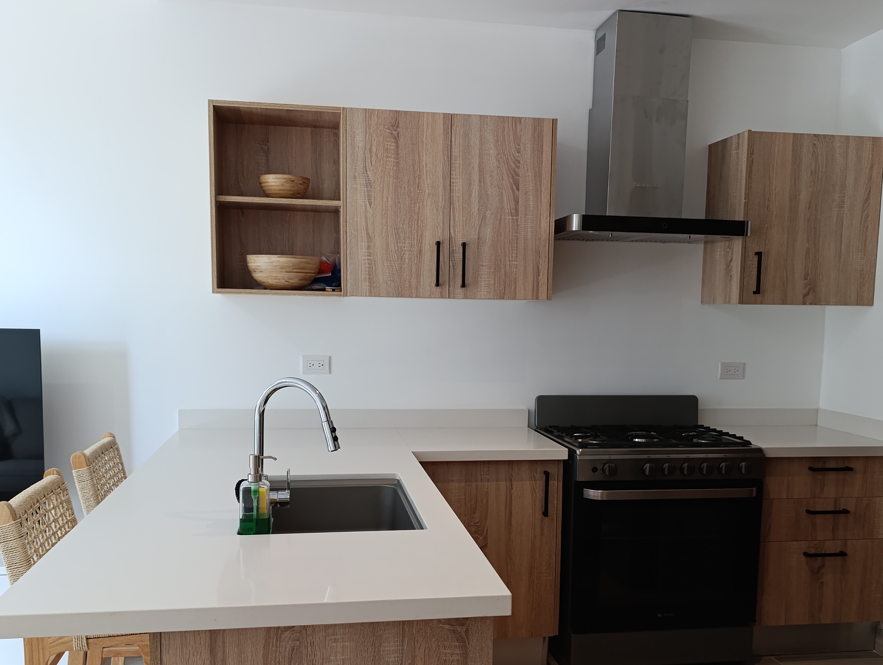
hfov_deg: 55.3
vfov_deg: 42.7
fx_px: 843
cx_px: 450
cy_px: 420
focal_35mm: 33
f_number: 1.6
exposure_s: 1/100
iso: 500
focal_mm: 6.14
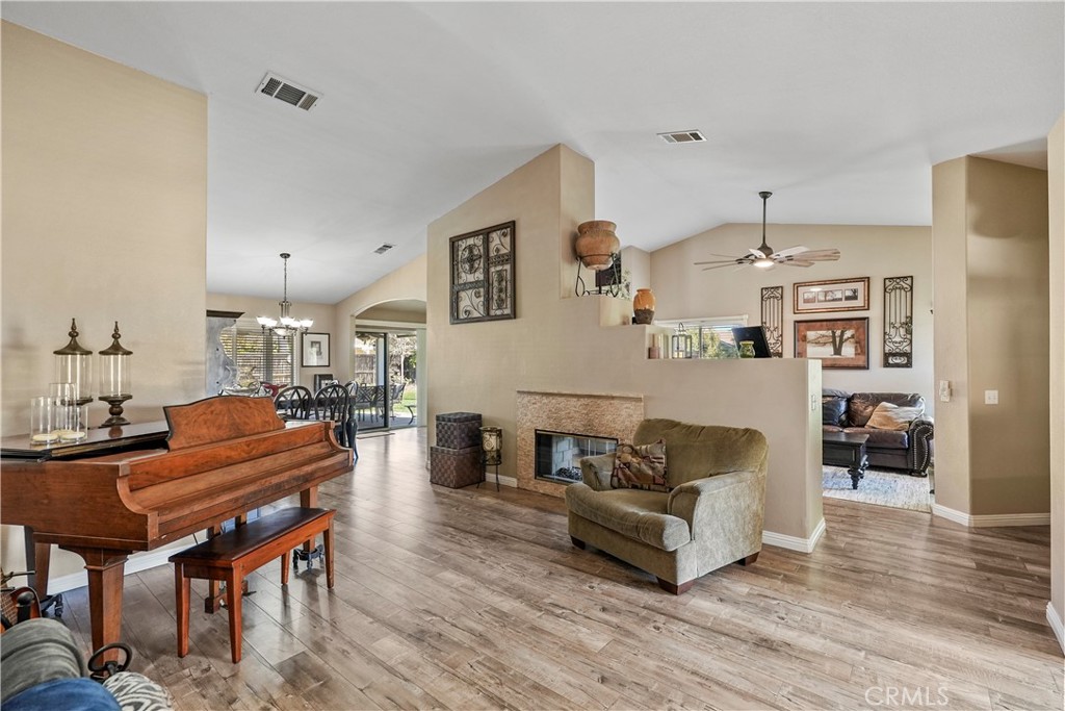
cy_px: 356
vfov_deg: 73.8
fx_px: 473
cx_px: 532
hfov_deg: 96.7
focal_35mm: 16
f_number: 5
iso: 640
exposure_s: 1/15
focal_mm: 16
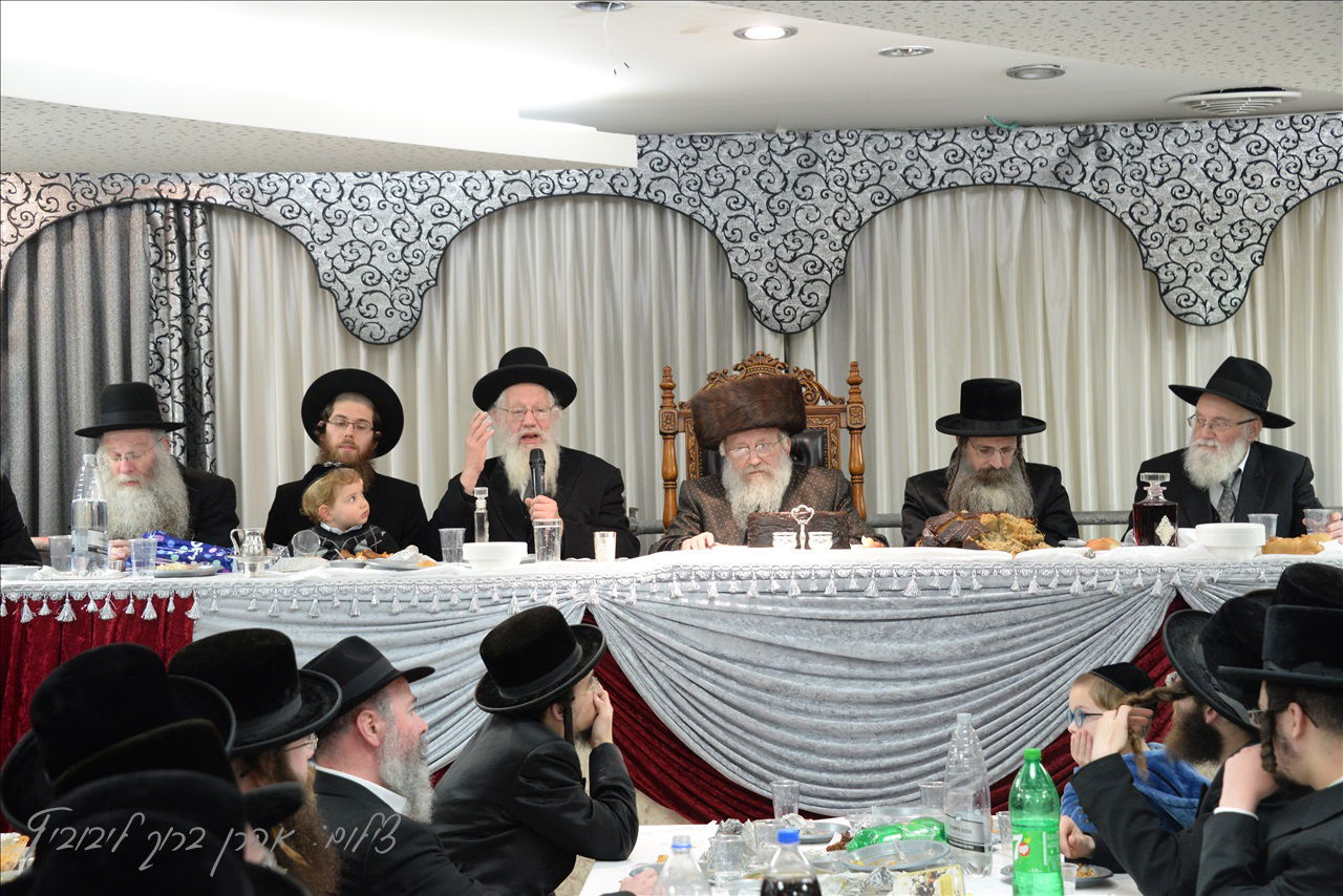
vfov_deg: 19.5
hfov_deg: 28.8
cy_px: 448
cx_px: 672
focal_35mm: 70
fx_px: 2612
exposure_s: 1/80
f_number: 6.3
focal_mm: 70
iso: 2500
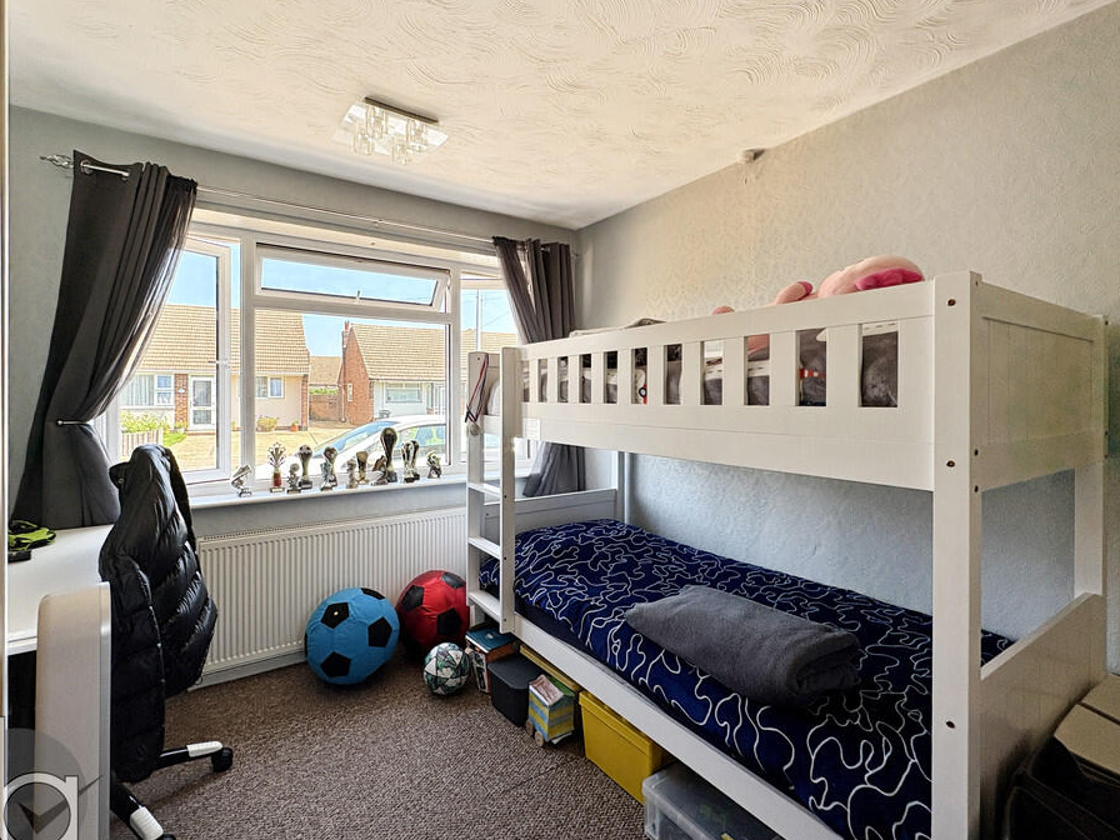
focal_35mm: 16
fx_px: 518
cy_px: 445
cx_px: 536
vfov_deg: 78.0
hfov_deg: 94.4
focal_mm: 2.22
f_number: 2.2
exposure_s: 1/195
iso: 64
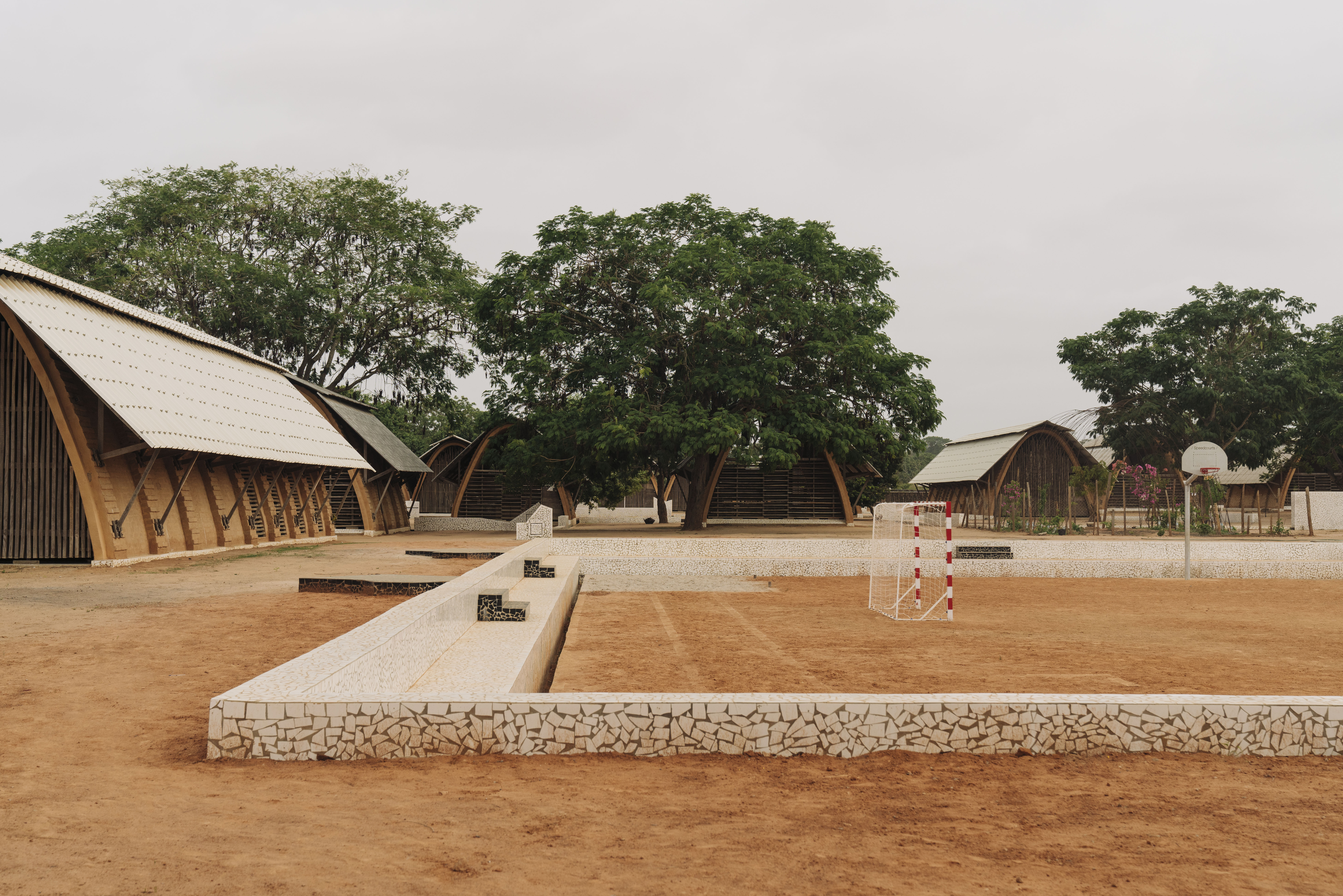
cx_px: 672
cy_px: 448
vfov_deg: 30.5
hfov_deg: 44.5
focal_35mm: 44
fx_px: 1642
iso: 400
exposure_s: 1/1250
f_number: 5.6
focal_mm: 44
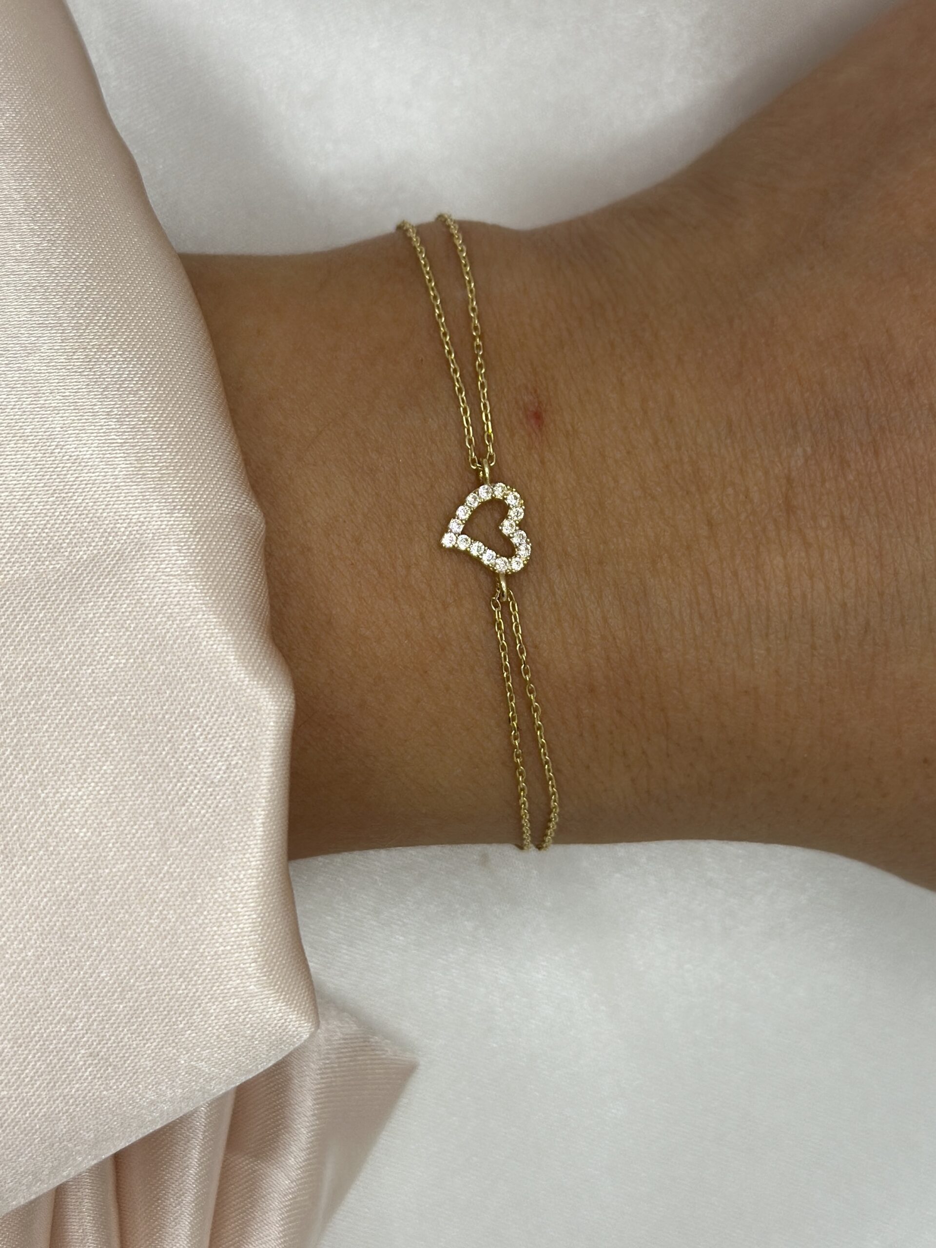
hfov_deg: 30.3
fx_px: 1731
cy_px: 624
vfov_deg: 39.7
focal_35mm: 48
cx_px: 468
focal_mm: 6.86
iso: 80
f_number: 1.78
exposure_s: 1/1019
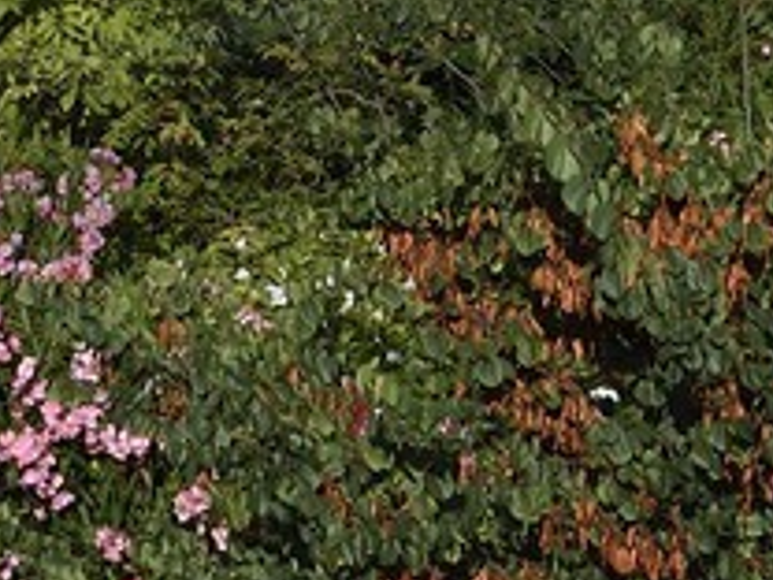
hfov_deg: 7.0
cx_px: -190
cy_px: -1270
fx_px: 6275
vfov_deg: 5.0
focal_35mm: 281
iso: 200
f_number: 16
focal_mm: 38
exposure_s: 1/200
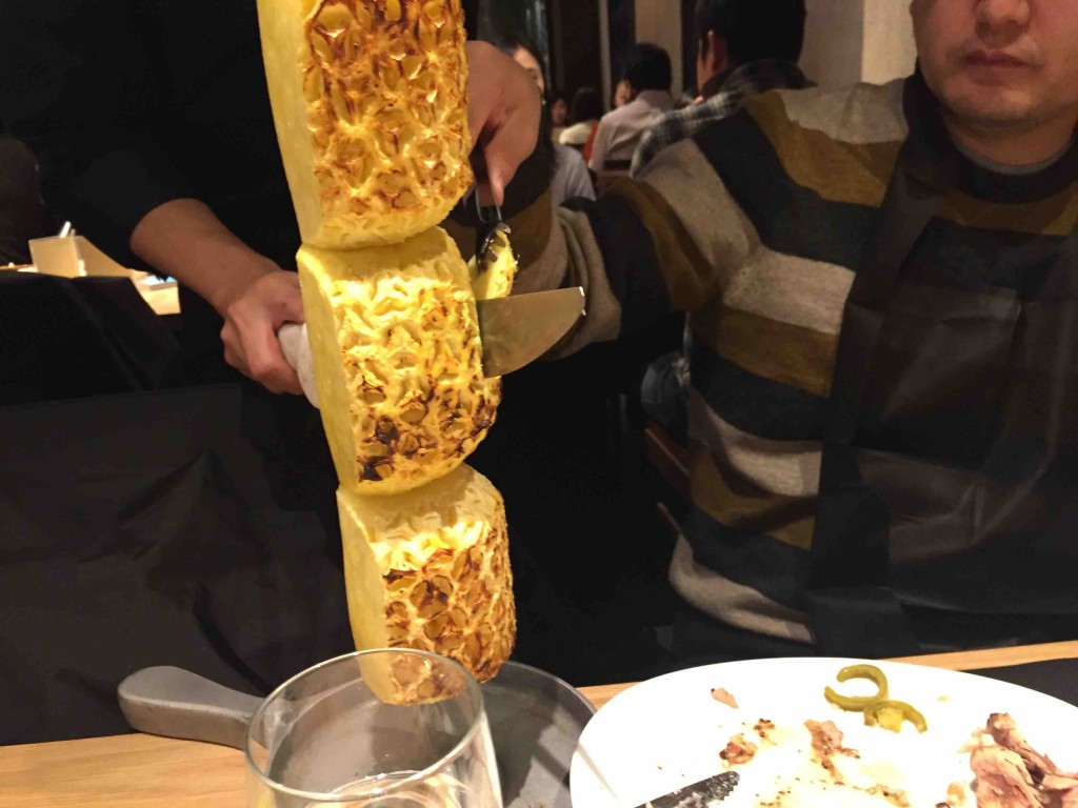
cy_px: 404
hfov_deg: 61.7
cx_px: 539
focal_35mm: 29
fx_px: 903
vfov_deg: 48.2
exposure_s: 1/24
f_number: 2.2
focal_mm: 4.15
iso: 250
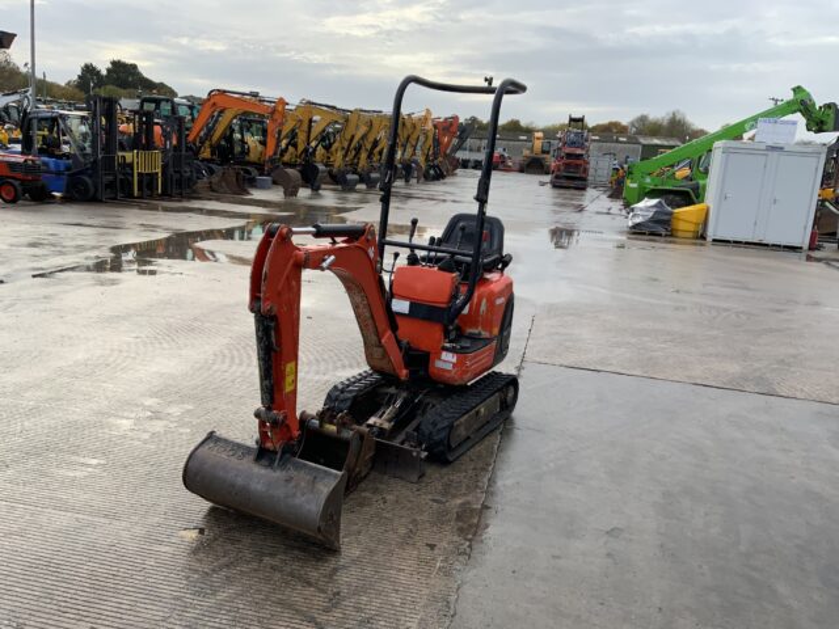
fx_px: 703
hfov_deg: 61.7
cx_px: 420
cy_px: 314
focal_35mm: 29
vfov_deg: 48.2
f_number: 1.8
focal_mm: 3
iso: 16
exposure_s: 1/568
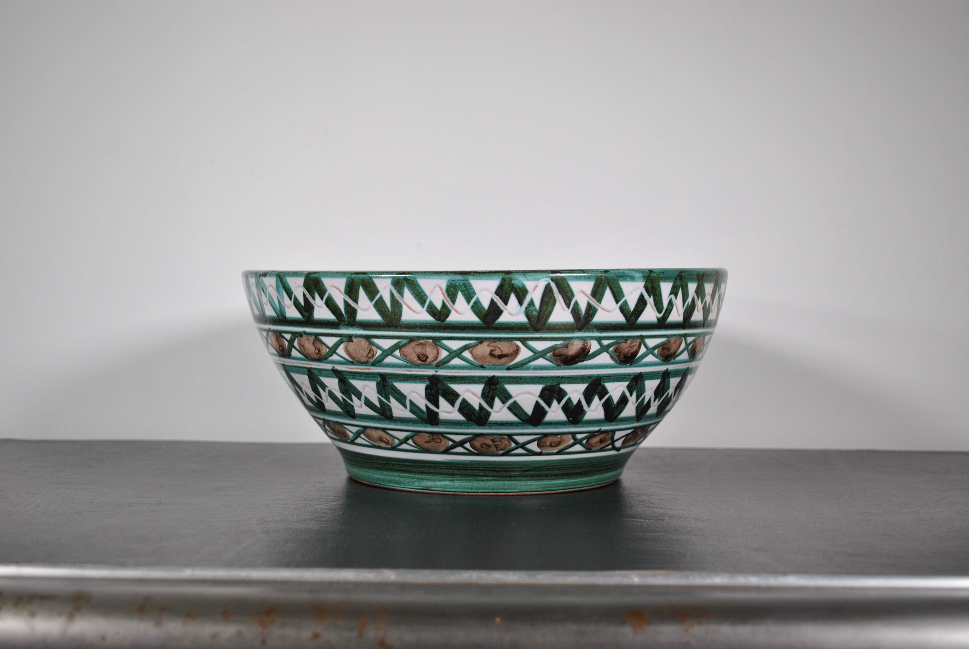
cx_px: 484
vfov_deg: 28.2
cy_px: 324
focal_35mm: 48
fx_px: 1294
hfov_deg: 41.1
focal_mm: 32
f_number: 5
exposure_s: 1/125
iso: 200
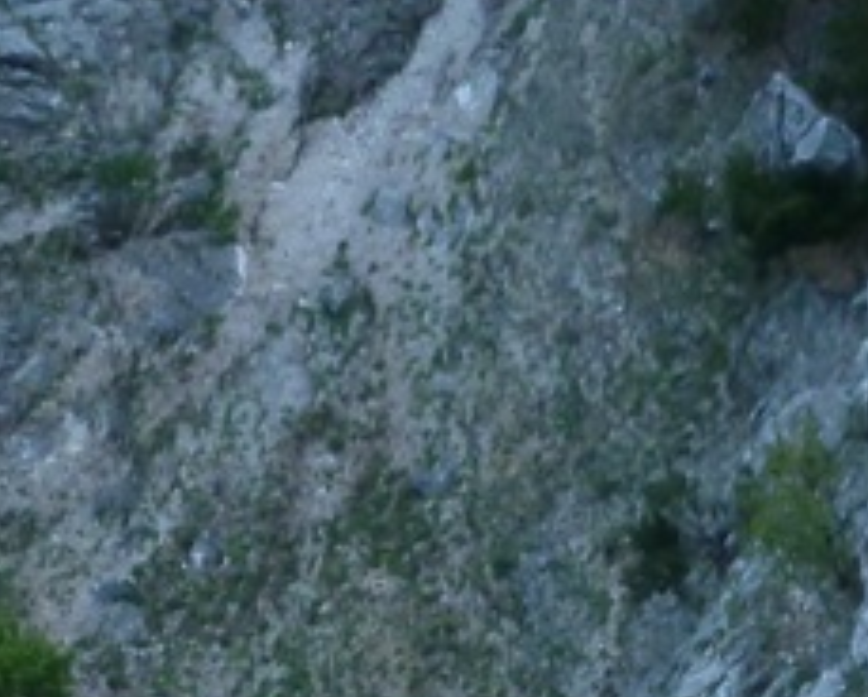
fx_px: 3139
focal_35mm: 122
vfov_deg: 11.5
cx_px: 584
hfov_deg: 15.7
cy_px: 1352
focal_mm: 4.9
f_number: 3.3
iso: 200
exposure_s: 1/160
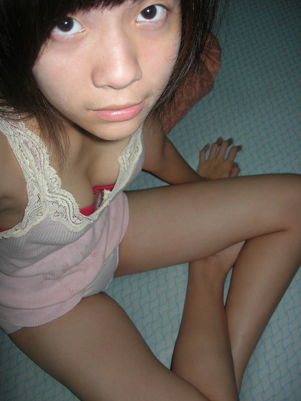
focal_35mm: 38
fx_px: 441
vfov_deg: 49.0
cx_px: 150
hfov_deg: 37.7
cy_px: 200
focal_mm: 7.8
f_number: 2.8
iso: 64
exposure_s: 1/60.1
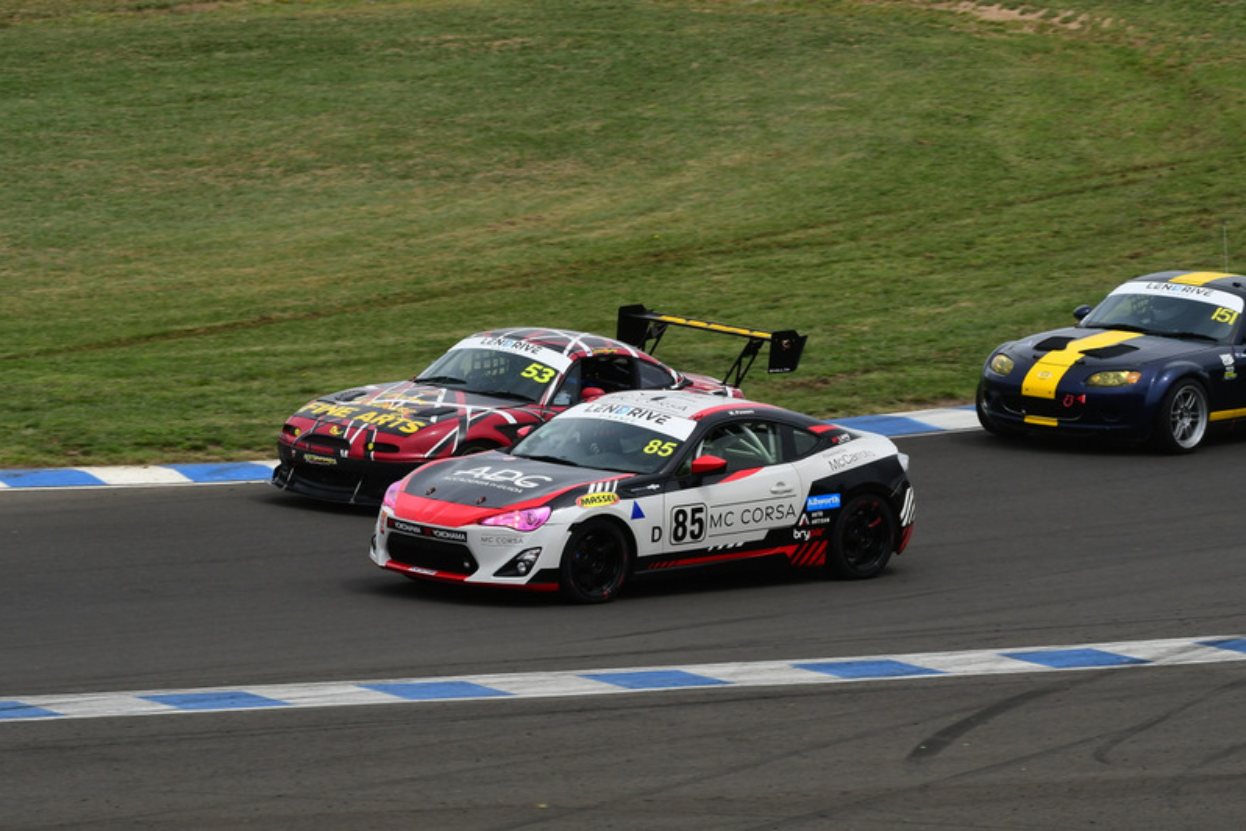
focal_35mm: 346
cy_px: 416
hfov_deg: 6.0
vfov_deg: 4.0
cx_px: 623
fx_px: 11975
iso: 400
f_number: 11
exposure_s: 1/640
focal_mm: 230
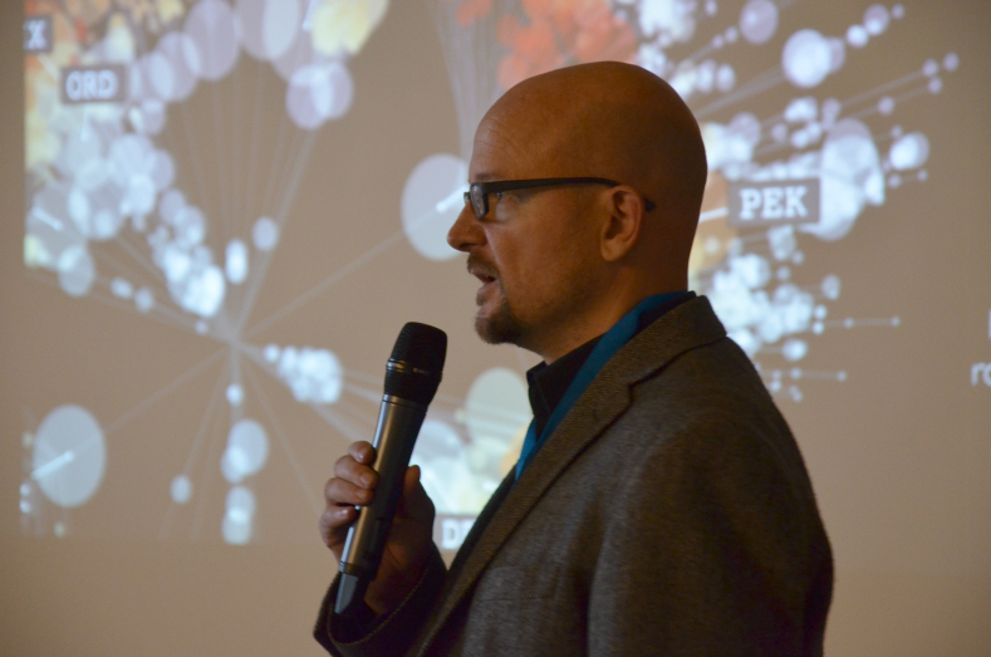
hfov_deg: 13.1
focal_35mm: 158
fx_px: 4328
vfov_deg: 8.7
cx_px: 496
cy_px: 328
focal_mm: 105
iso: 1600
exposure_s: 1/30
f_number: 5.6
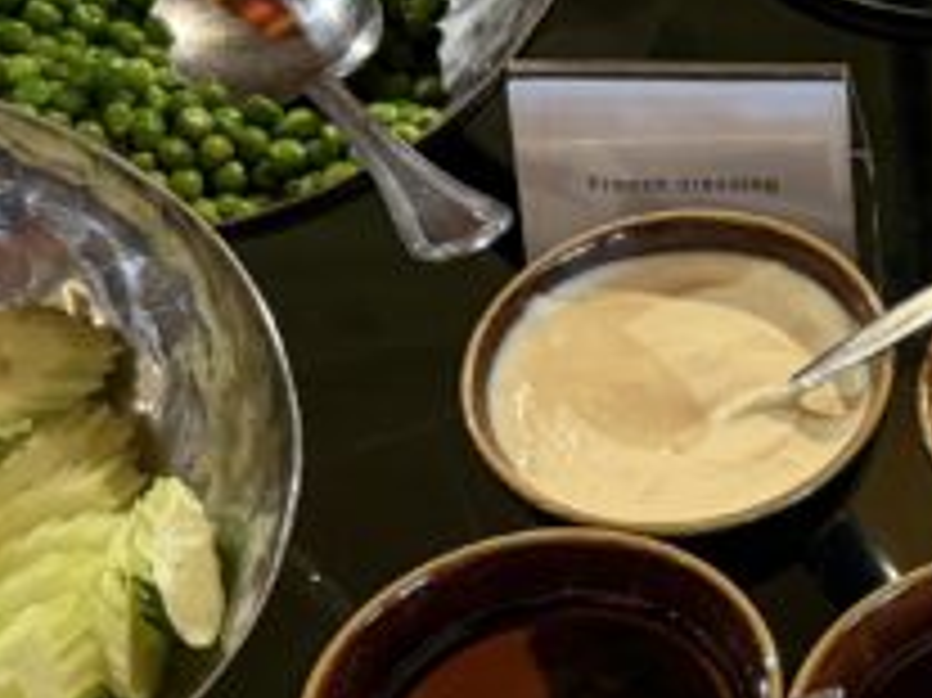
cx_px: 1220
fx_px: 3202
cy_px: 455
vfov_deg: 12.4
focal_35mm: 119
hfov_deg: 15.7
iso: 400
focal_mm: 6.76
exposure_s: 1/50
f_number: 1.78
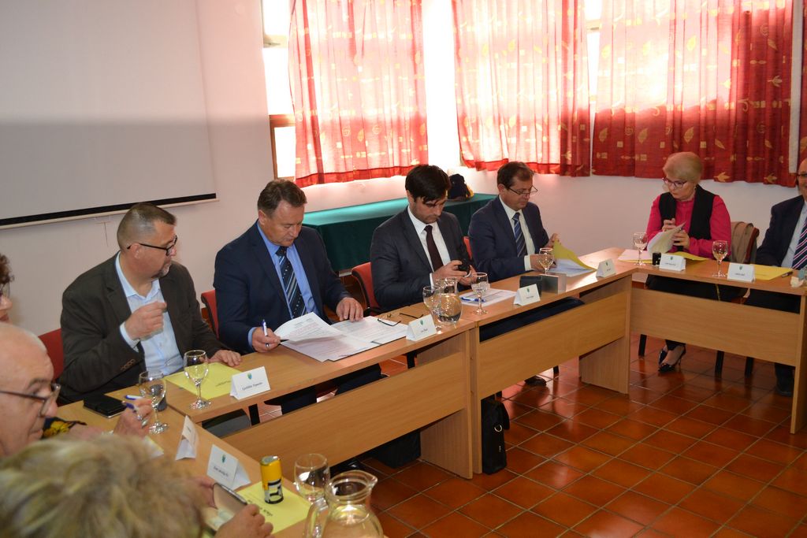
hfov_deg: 57.2
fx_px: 740
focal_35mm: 33
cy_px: 269
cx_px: 404
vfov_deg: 40.0
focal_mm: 22
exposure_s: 1/60
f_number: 3.8
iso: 1000
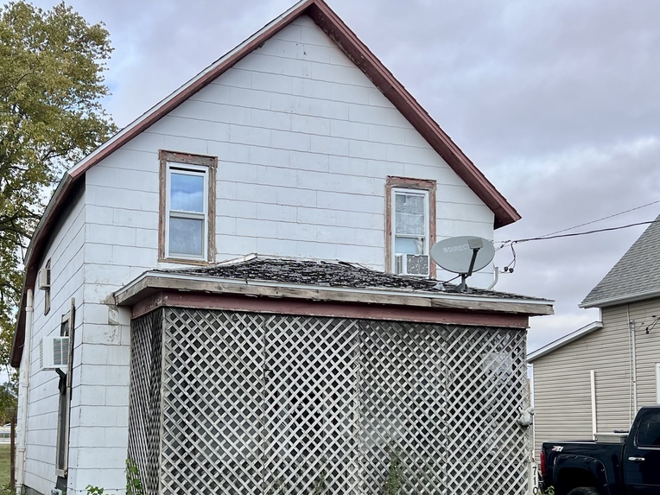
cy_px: 347
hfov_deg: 38.8
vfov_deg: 29.4
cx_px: 281
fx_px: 934
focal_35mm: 49
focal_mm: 5.7
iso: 50
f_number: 1.5
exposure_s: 1/2632
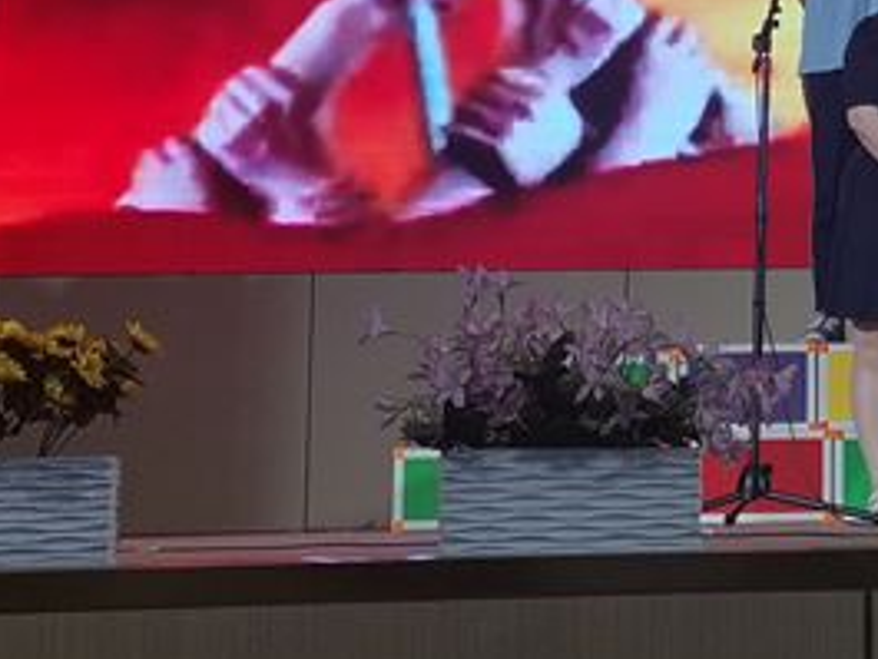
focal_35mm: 133
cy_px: -111
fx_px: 3375
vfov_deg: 11.0
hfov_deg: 14.3
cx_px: 1120
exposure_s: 1/100
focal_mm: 4.75
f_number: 1.8
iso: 64
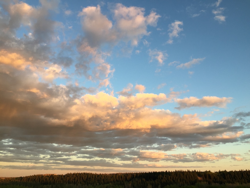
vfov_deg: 48.2
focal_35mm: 29
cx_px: 125
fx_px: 209
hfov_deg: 61.7
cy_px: 94
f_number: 2.2
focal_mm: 4.15
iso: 32
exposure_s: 1/140
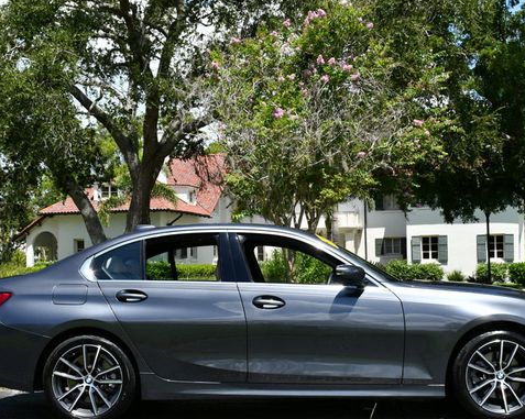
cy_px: 232
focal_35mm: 58
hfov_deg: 32.5
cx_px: 281
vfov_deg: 26.2
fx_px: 901
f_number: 8
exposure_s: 1/250
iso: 110
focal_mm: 23
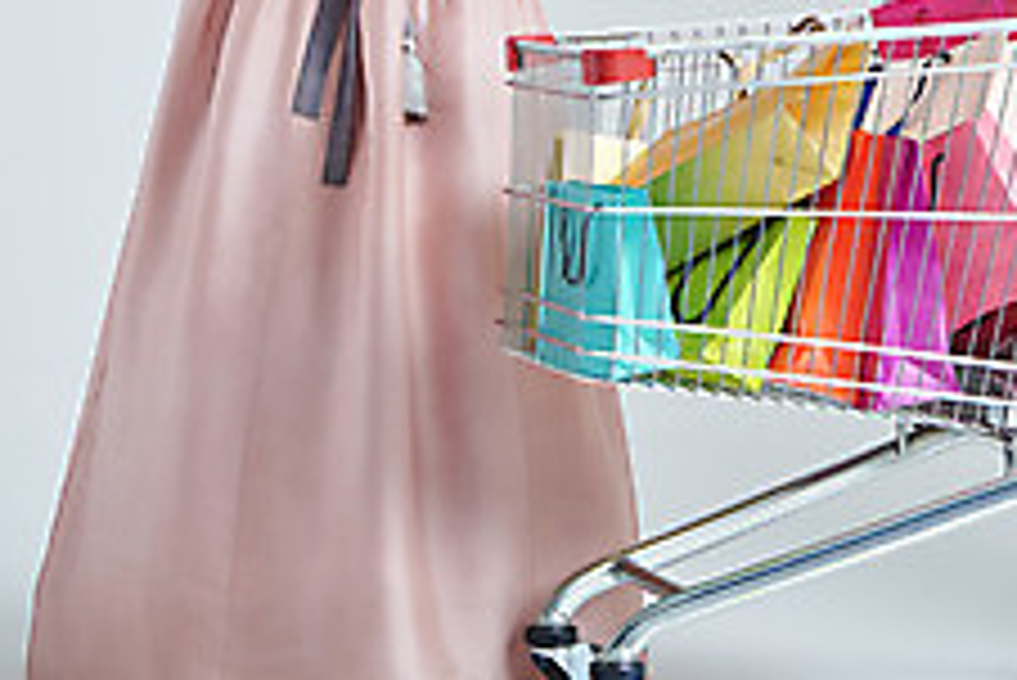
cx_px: 821
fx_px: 4862
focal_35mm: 172
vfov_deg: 7.9
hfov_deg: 11.9
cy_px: -77
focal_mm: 65
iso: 100
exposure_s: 1/125
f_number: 11
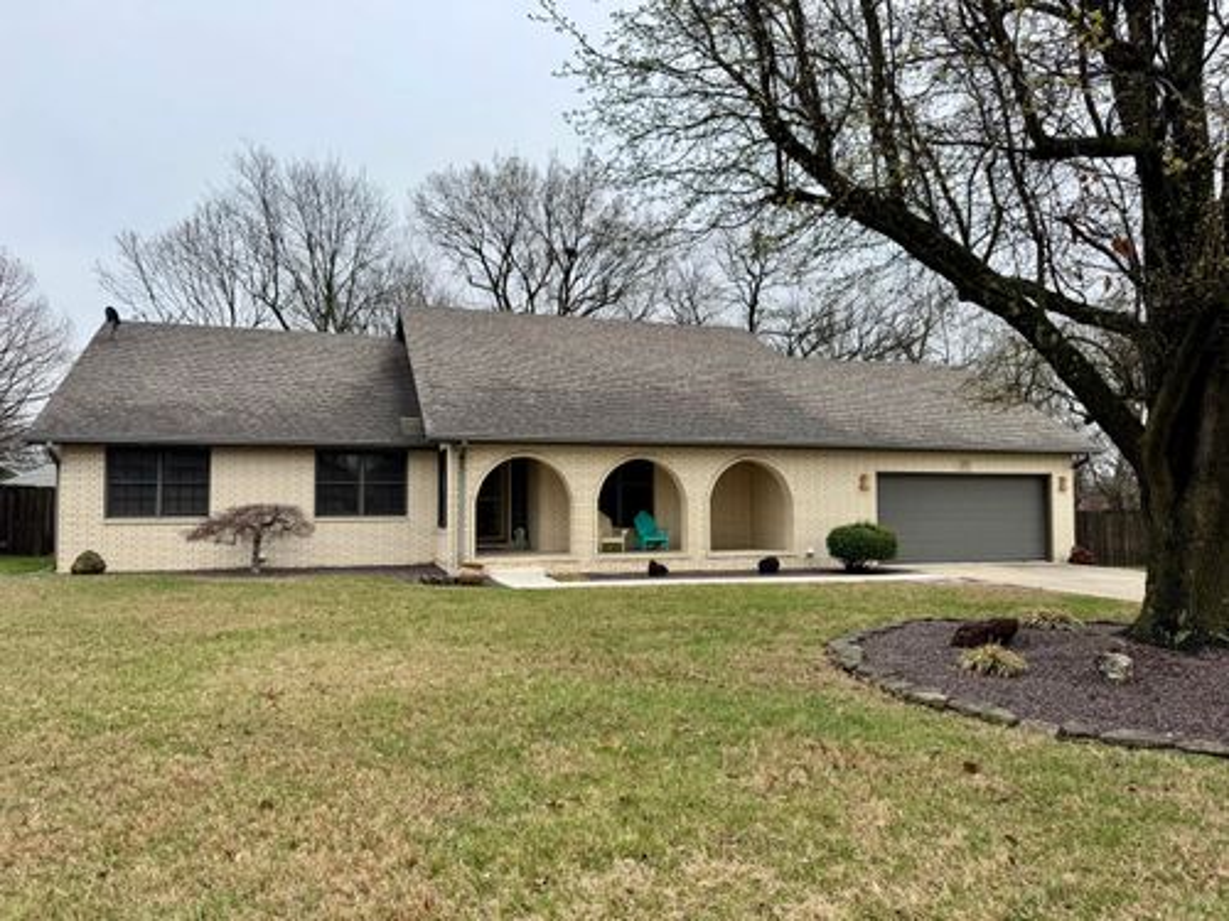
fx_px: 852
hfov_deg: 71.6
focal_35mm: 24
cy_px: 460
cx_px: 614
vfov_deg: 56.8
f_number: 1.78
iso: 80
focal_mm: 6.76
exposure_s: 1/1215
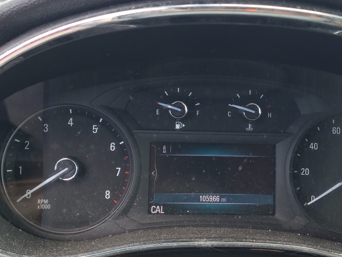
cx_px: 195
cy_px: 137
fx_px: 415
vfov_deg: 34.4
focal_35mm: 42
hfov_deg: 44.7
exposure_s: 1/118
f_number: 1.5
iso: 50
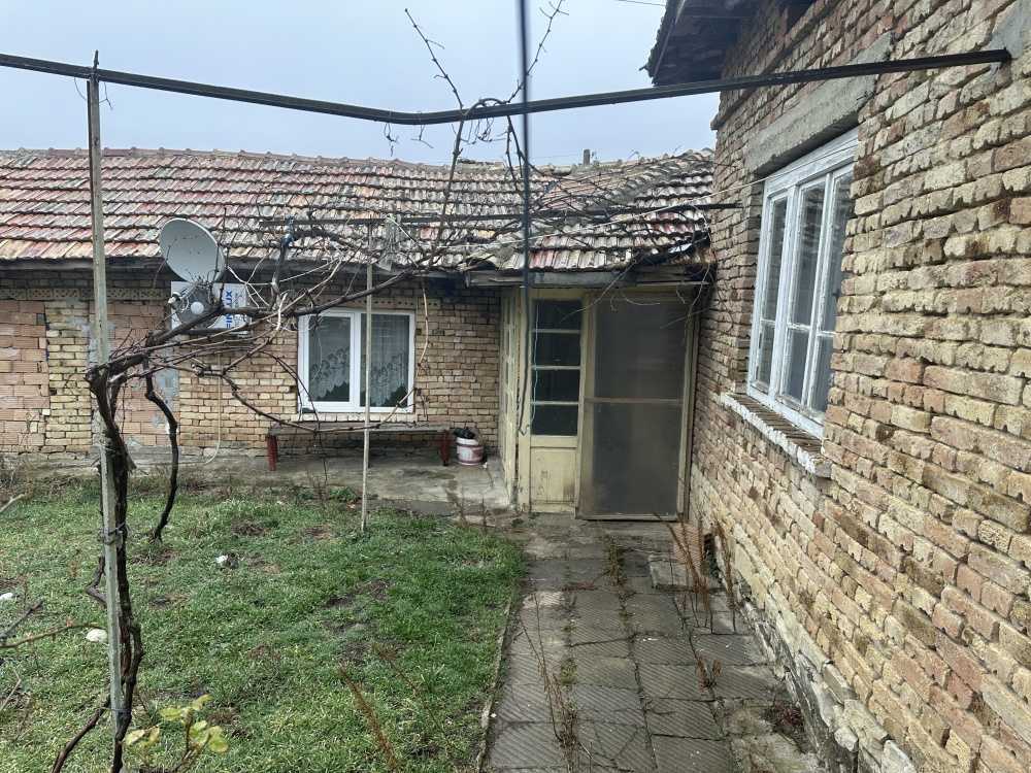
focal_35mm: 24
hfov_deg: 71.6
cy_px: 386
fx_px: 715
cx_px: 516
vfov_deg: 56.8
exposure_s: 1/121
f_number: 1.78
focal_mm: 6.86
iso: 80
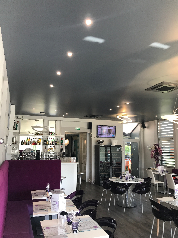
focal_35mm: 28
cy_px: 119
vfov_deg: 63.4
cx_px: 89
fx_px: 192
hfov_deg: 49.7
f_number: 1.8
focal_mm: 3.99
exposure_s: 1/33
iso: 20
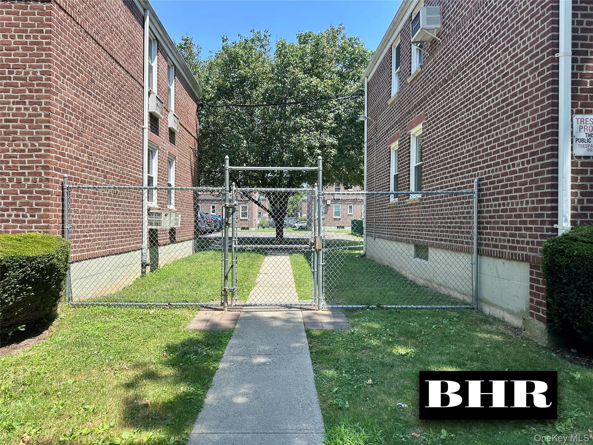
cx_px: 296
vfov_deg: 56.8
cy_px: 222
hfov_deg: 71.6
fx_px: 411
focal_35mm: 24
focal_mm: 6.86
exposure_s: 1/1473
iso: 80
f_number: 1.78
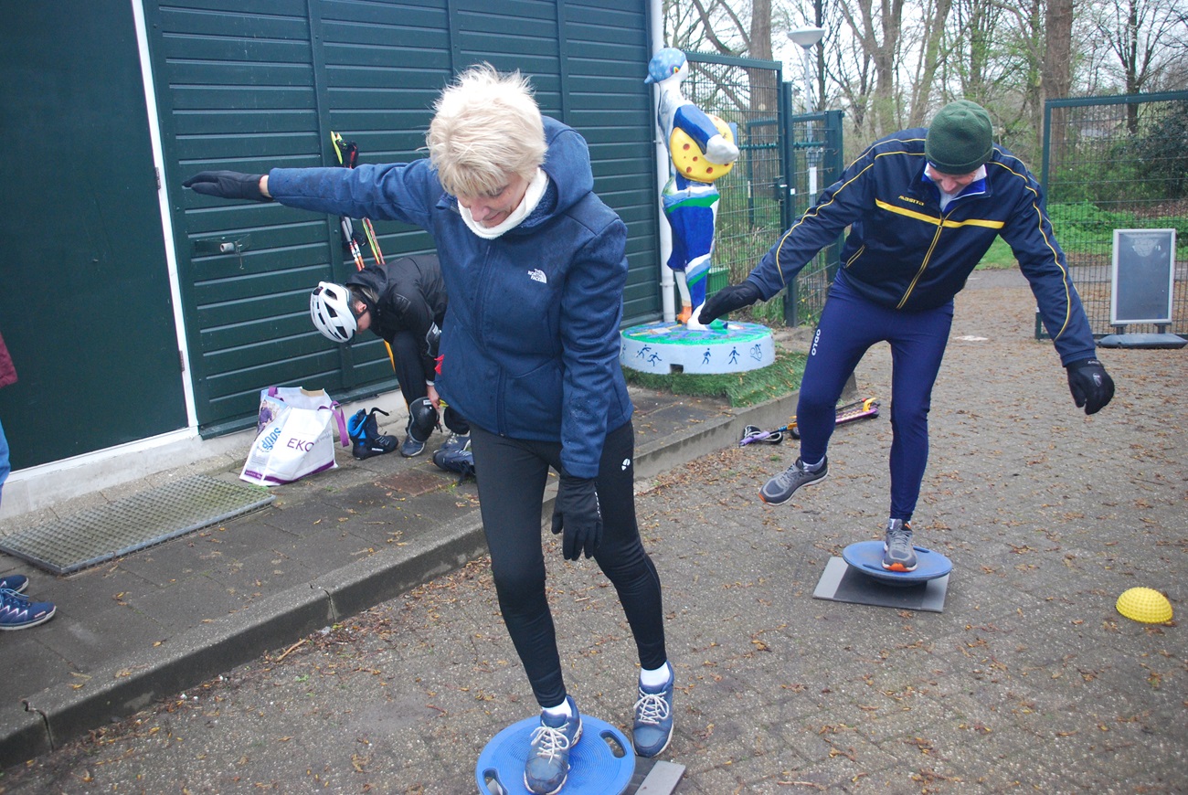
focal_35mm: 33
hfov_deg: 57.2
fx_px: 1090
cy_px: 398
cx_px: 594
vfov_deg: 40.1
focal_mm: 22
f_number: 4
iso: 800
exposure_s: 1/320
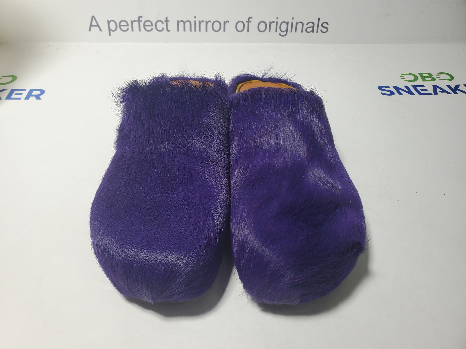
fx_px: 350
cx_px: 233
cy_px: 174
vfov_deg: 53.1
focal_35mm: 26
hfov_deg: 67.3
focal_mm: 4.3
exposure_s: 1/155
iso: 50
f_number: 2.4
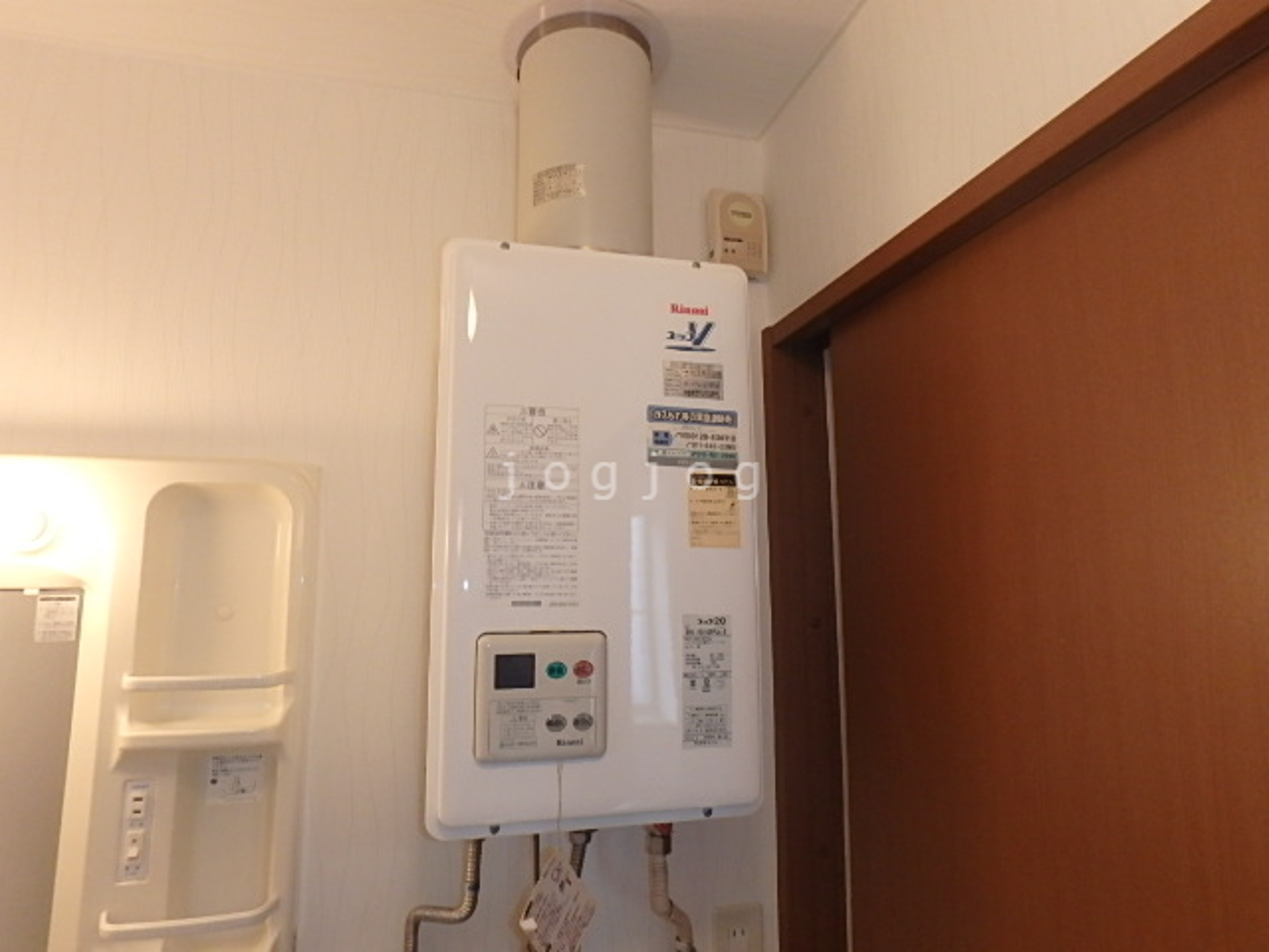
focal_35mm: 21
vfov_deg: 63.4
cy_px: 476
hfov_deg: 79.0
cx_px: 634
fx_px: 770
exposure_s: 1/30
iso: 400
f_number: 6
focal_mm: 3.7
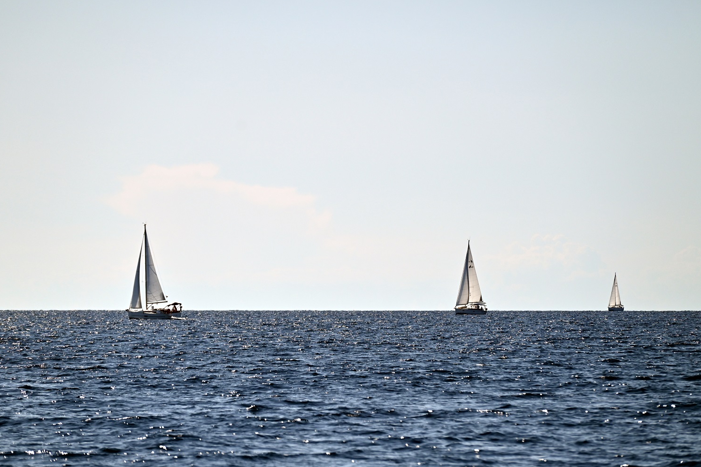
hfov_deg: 10.5
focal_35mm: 196
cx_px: 350
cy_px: 234
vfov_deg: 7.0
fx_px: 3816
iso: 250
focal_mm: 195
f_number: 5.3
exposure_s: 1/6400
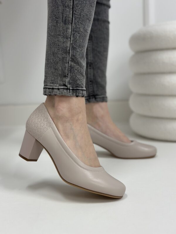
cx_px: 88
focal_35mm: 48
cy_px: 117
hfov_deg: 30.3
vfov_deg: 39.7
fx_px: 325
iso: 125
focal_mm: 6.86
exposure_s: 1/100
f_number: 1.78
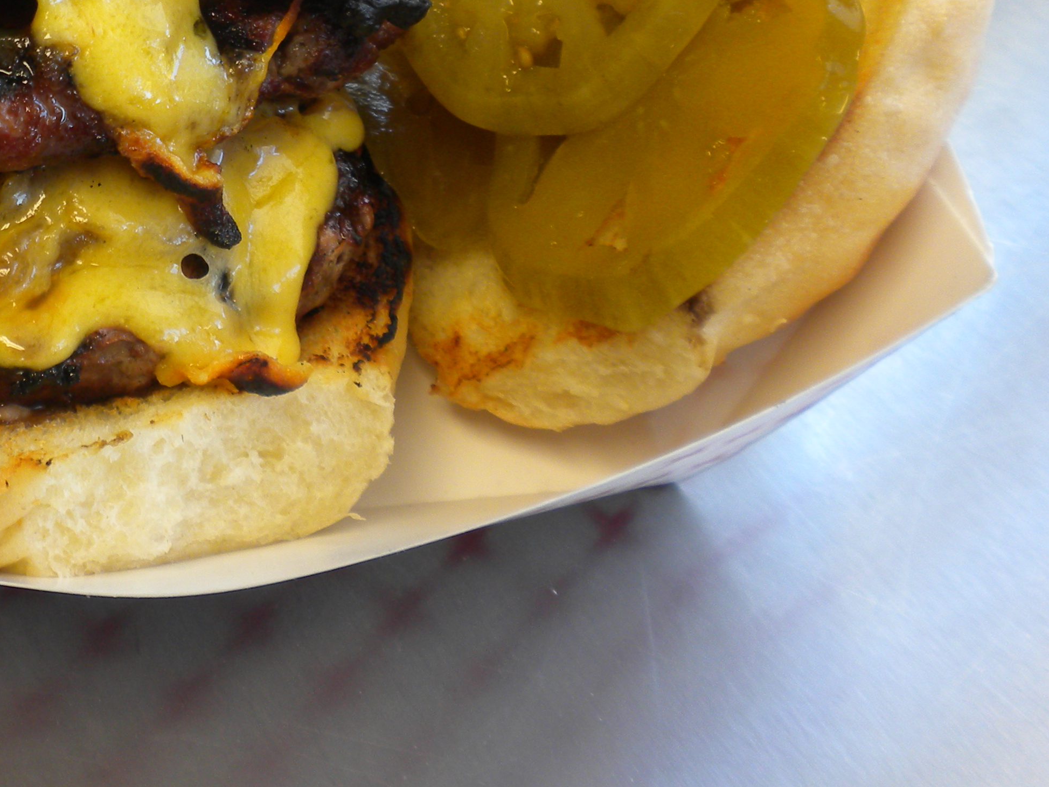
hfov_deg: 24.9
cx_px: 110
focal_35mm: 76
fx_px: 2304
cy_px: 175
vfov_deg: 19.2
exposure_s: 1/17.8
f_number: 3.5
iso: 64
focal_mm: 6.6
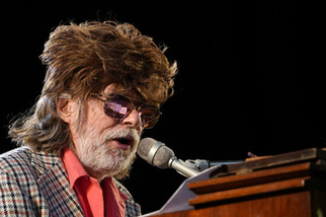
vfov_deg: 2.6
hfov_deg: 3.9
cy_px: 135
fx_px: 4767
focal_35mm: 527
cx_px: 142
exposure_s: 1/250
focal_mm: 376
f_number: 6.3
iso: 2000
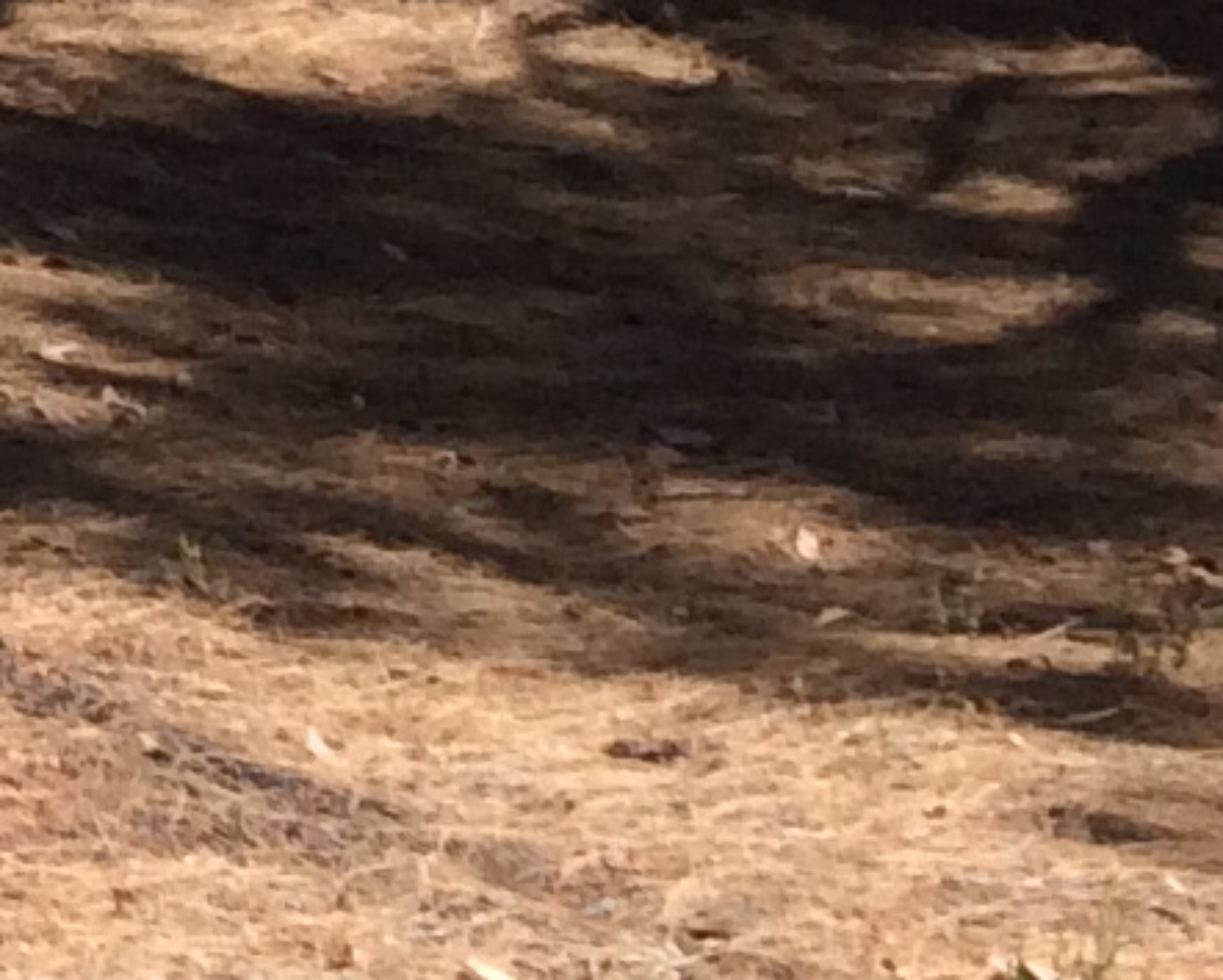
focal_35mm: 216
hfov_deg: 7.9
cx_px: -2280
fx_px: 7822
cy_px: -1661
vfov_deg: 6.7
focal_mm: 4.12
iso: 32
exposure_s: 1/1026
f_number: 2.2
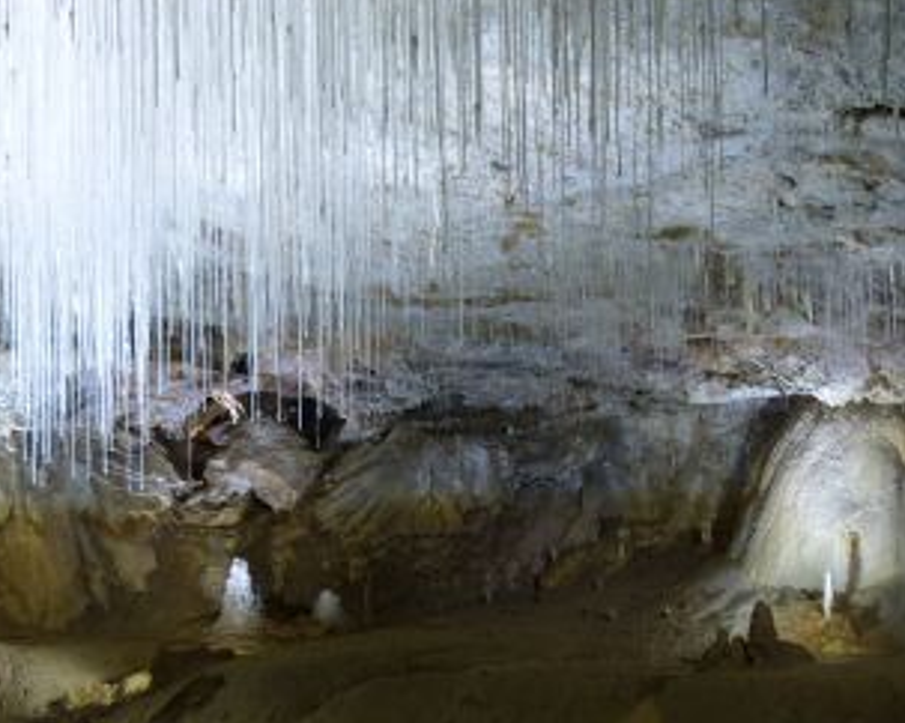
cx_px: 421
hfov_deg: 37.3
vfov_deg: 30.0
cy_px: 477
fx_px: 1338
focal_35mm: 50
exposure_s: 1/13
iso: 200
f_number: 2.8
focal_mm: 5.6
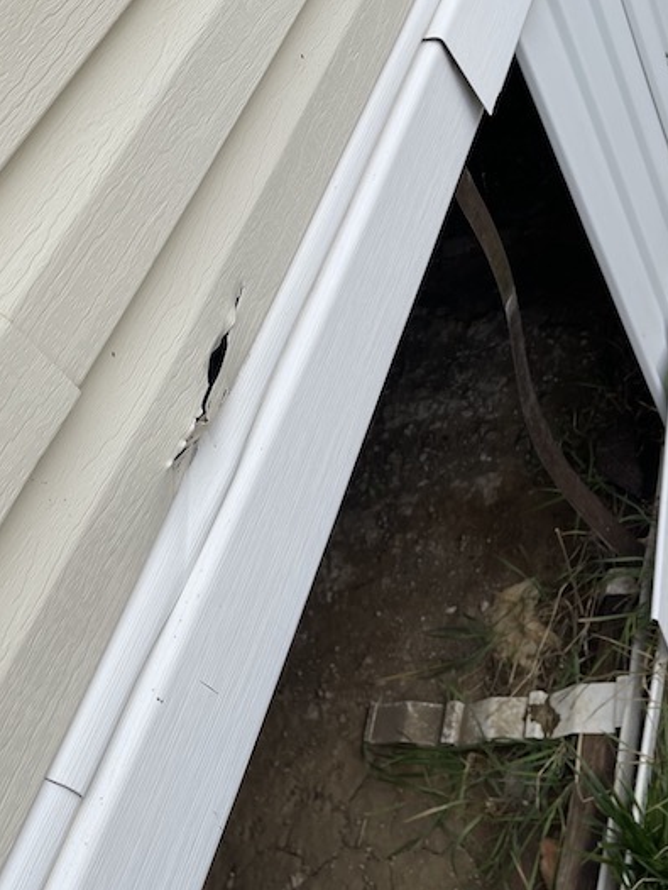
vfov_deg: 48.8
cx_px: 315
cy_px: 376
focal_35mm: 38
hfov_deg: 37.7
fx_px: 977
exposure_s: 1/953
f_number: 1.6
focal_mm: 5.1
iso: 32
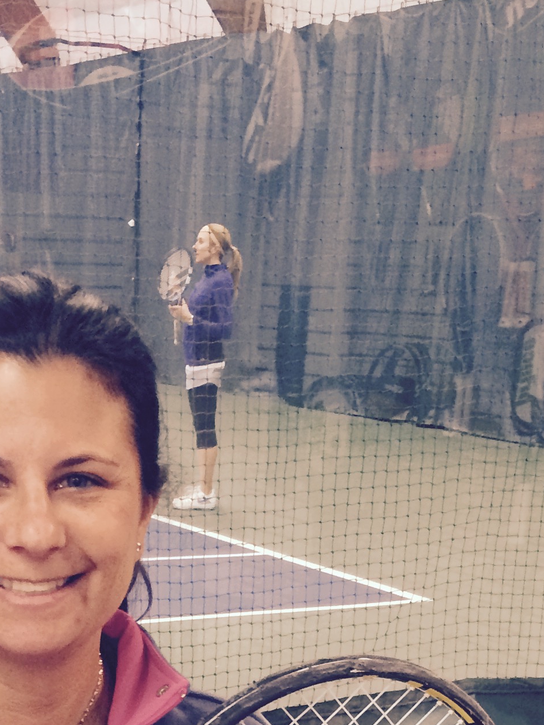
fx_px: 1571
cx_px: 102
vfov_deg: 23.2
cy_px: 934
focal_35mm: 75
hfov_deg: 19.4
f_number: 2.2
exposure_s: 1/30
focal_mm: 4.15
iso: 160
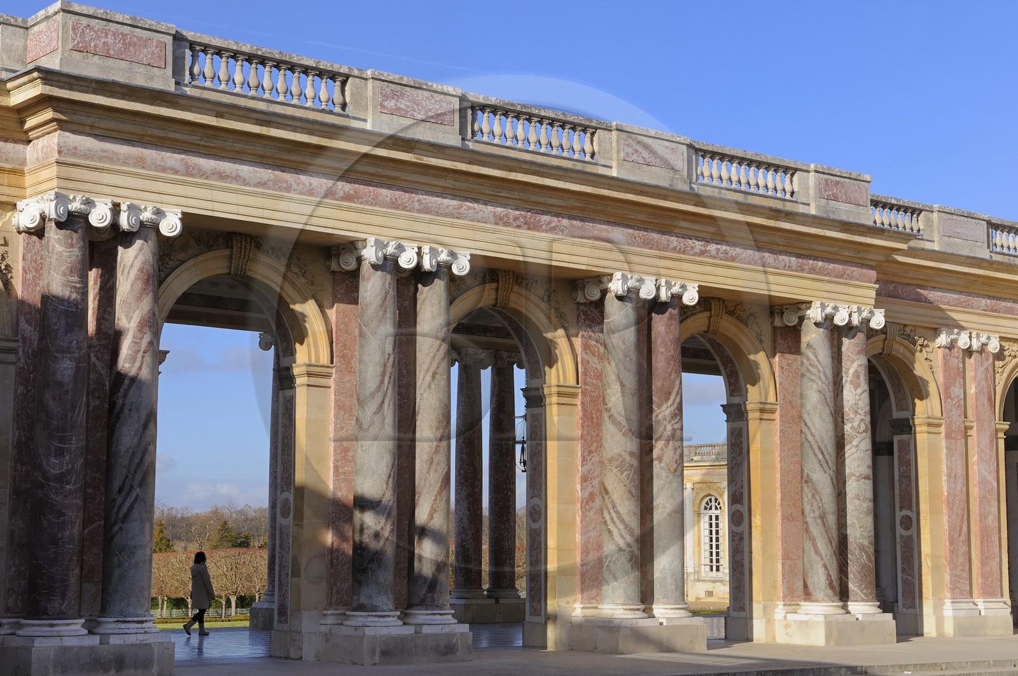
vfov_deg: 21.9
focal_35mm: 62
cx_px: 509
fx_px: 1751
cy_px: 338
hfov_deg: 32.4
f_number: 22
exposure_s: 1/320
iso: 800
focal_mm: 62
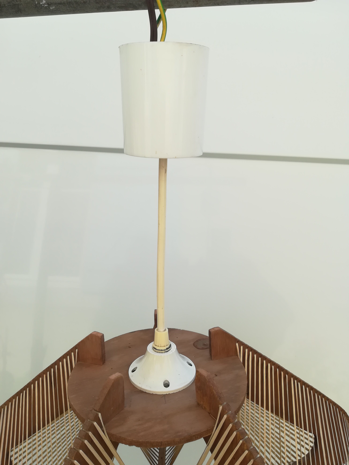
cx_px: 174
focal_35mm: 26
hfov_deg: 53.1
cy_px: 232
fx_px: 350
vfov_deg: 67.3
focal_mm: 3.83
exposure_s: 1/498
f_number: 2.2
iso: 50
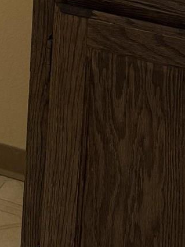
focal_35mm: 130
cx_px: -80
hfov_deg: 11.0
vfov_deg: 13.4
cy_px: -217
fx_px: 926
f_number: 1.78
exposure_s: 1/60
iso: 200
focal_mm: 6.76
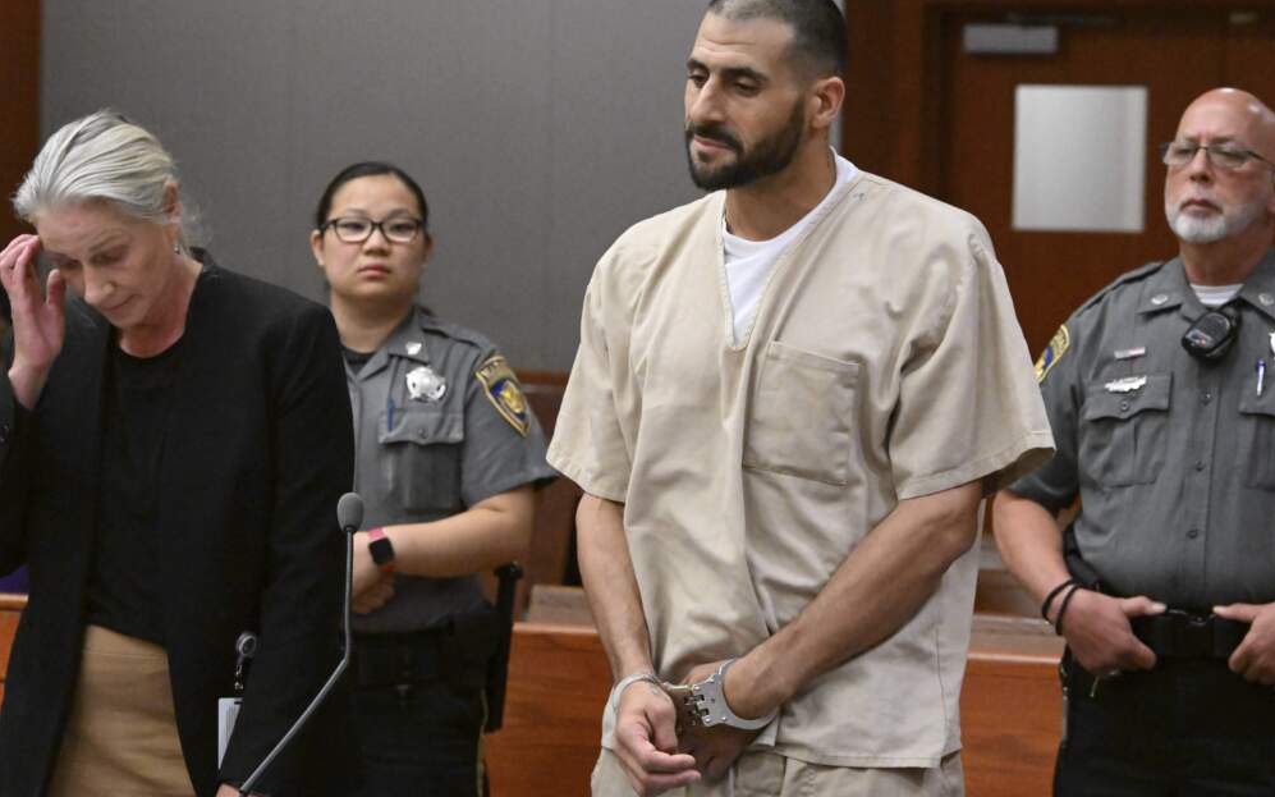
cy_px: 384
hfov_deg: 15.1
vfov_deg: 9.5
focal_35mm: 138
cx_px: 638
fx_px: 4795
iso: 25600
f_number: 8
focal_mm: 135
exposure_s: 1/500
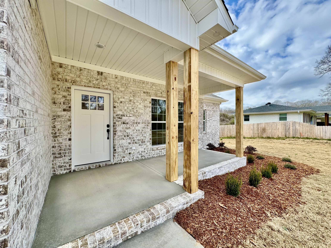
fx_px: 134
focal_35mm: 14
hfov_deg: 102.1
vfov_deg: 85.7
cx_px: 166
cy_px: 124
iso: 50
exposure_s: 1/787
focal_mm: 2.22
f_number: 2.2
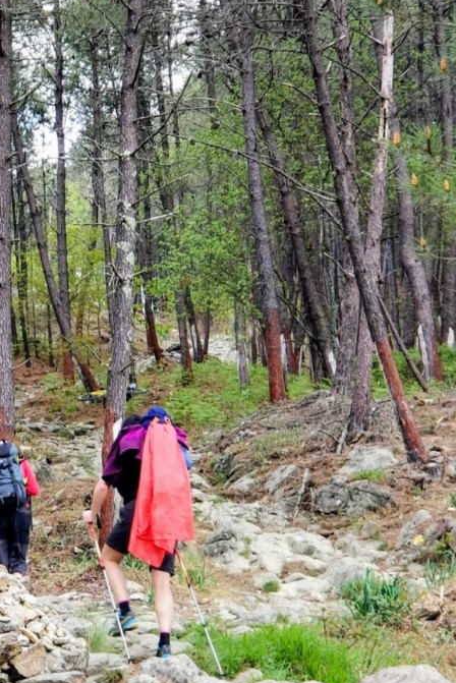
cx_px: -49
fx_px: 2202
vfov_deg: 17.6
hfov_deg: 11.6
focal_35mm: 116
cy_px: 342
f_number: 2.4
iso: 25
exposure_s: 1/72
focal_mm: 6
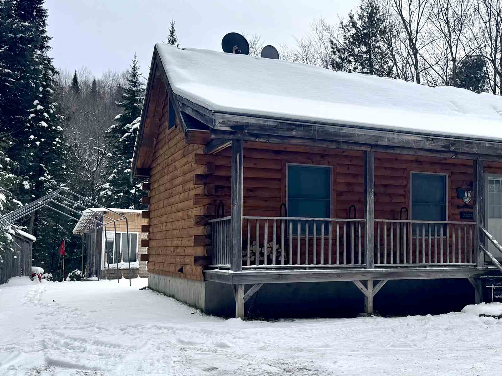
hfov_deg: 39.0
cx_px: 428
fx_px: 667
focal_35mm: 46
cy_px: 213
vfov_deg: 31.5
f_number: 1.78
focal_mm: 6.76
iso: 80
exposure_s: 1/1488
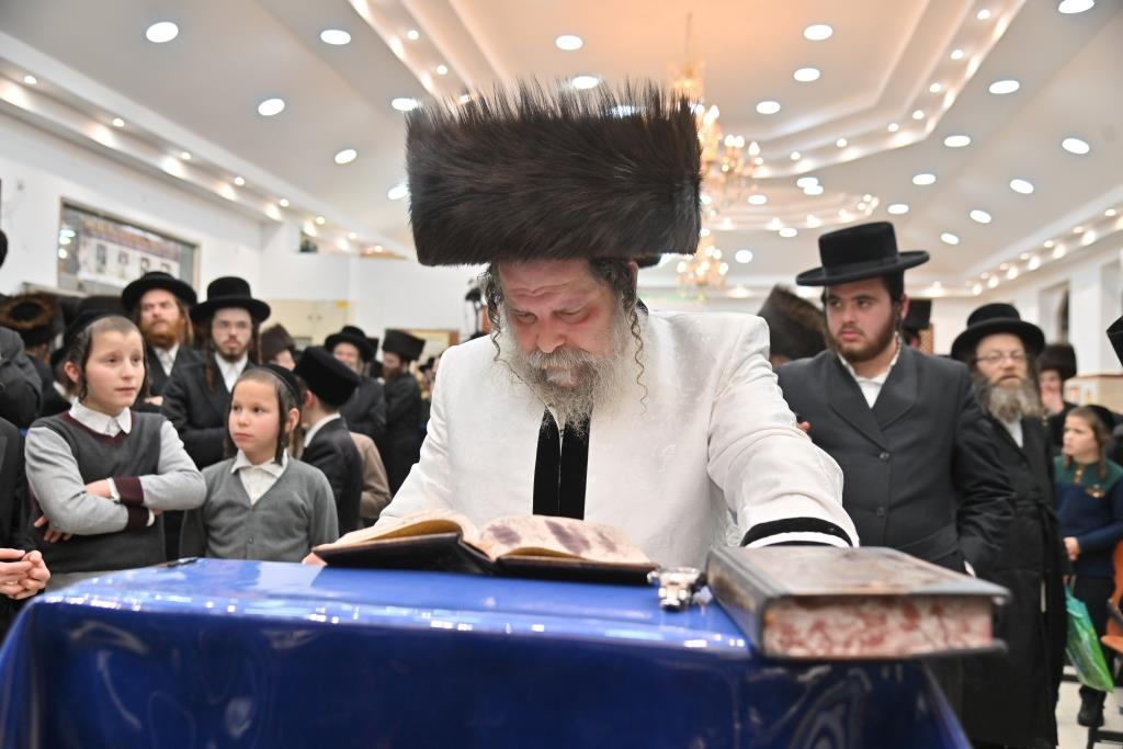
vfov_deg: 41.1
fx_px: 998
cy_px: 374
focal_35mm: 32
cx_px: 562
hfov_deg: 58.7
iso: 500
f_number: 4
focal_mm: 32
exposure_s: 1/200
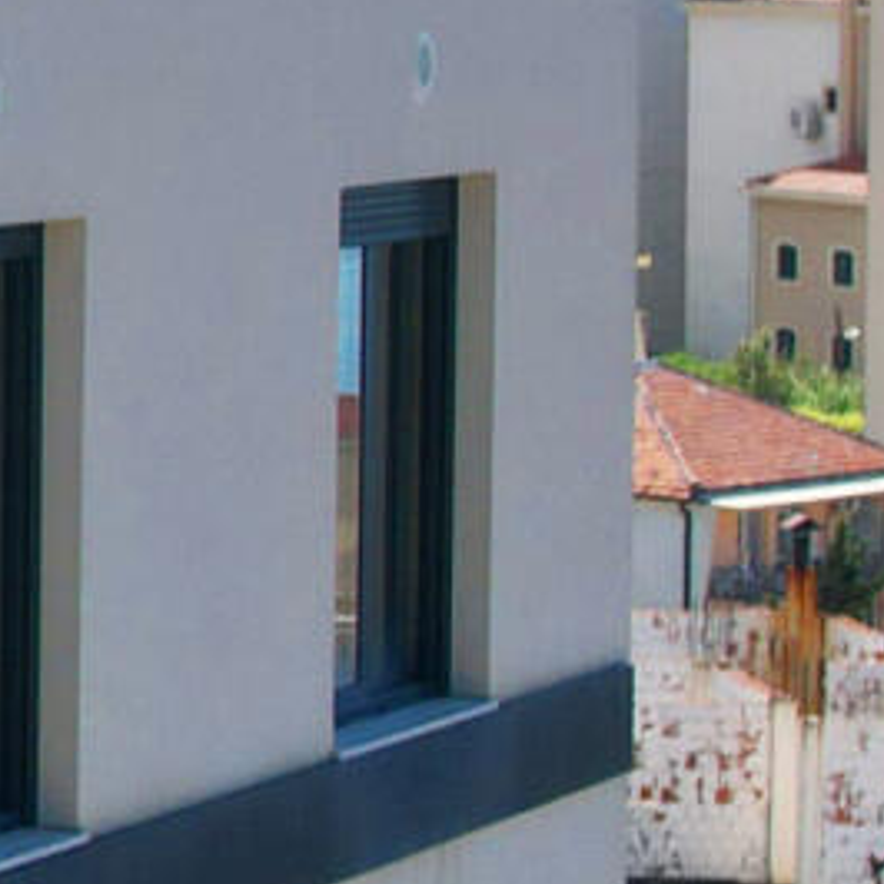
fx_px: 5201
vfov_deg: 9.7
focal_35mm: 180
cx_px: -1708
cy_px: 52
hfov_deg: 8.3
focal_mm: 8.38
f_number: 2.8
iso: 200
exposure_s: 1/3000
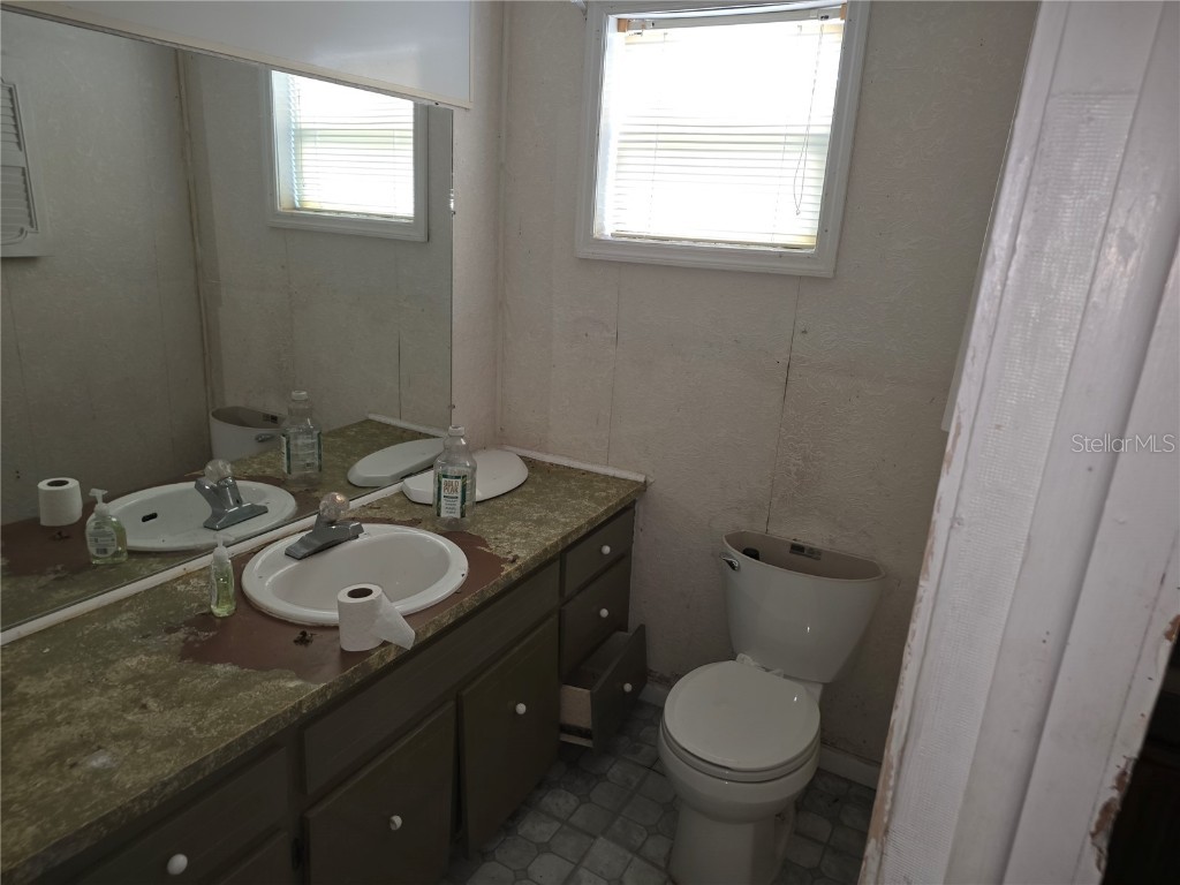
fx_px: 784
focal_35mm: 23
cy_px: 442
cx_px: 590
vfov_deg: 58.9
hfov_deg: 73.9
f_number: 1.7
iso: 1250
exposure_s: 1/20
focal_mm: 6.25
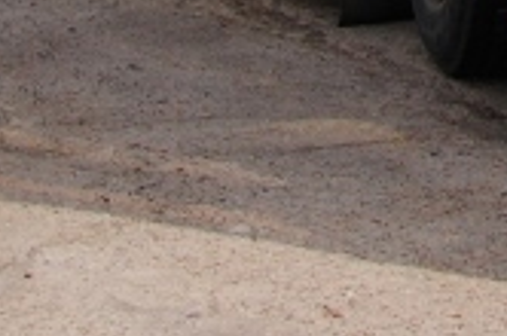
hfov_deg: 8.7
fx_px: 3214
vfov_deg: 5.5
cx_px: 883
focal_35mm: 229
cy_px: -753
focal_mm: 21
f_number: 3.8
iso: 100
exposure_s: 1/1000
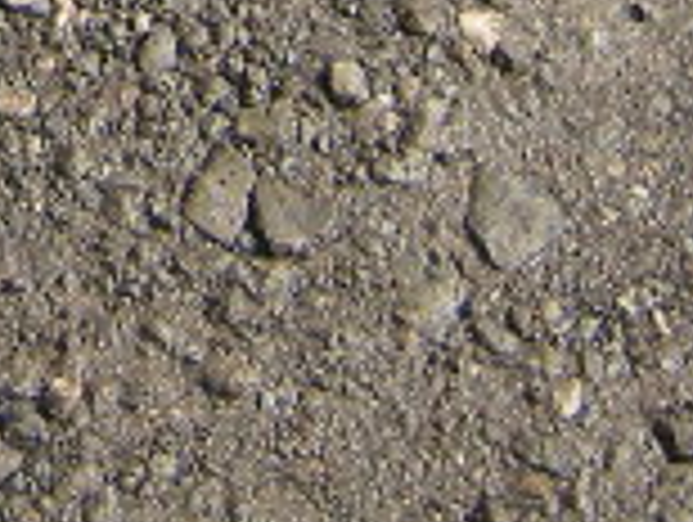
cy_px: -1062
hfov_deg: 10.0
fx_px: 3729
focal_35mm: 186
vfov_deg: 7.1
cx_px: -608
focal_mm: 4.7
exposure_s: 1/419
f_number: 2.8
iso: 64
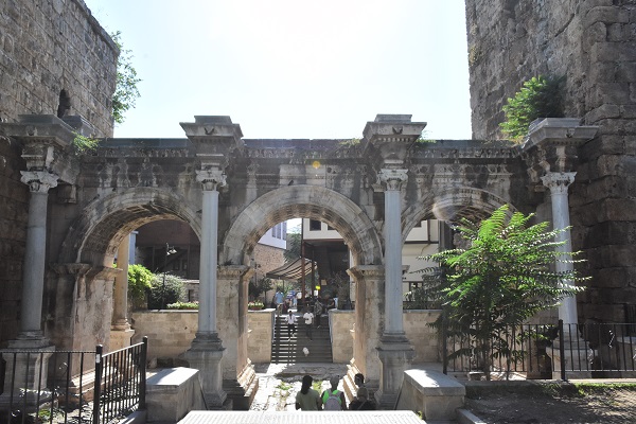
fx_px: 583
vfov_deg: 40.0
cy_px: 212
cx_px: 318
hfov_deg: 57.2
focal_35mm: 33
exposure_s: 1/800
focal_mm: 22
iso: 1600
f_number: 14
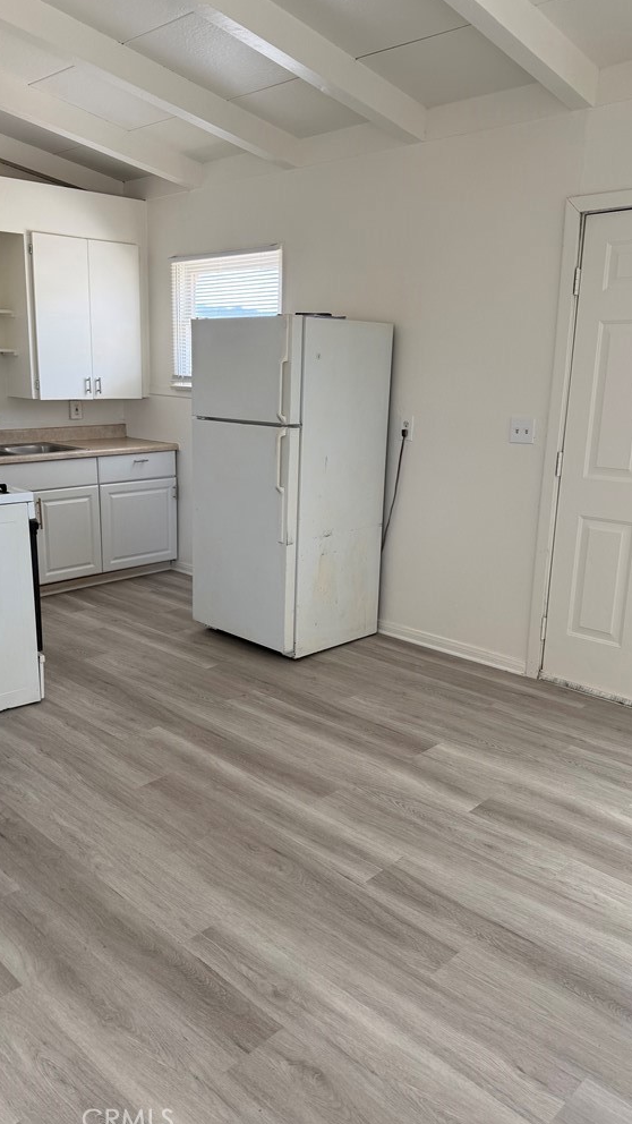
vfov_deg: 69.9
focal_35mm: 27
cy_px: 555
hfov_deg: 42.8
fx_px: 804
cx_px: 276
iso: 100
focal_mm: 6.76
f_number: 1.78
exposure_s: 1/246
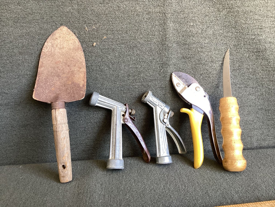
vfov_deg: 45.4
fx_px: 246
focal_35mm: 31
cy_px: 104
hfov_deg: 58.3
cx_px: 138
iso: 200
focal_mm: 3.3
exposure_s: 1/60
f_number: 2.4
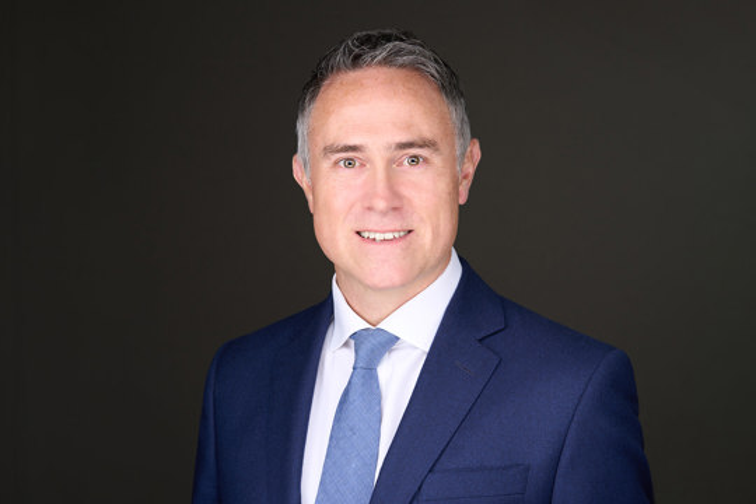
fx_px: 1785
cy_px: 252
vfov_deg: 16.1
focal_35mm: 85
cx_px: 378
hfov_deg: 23.9
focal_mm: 85
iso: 100
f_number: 8
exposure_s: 1/400
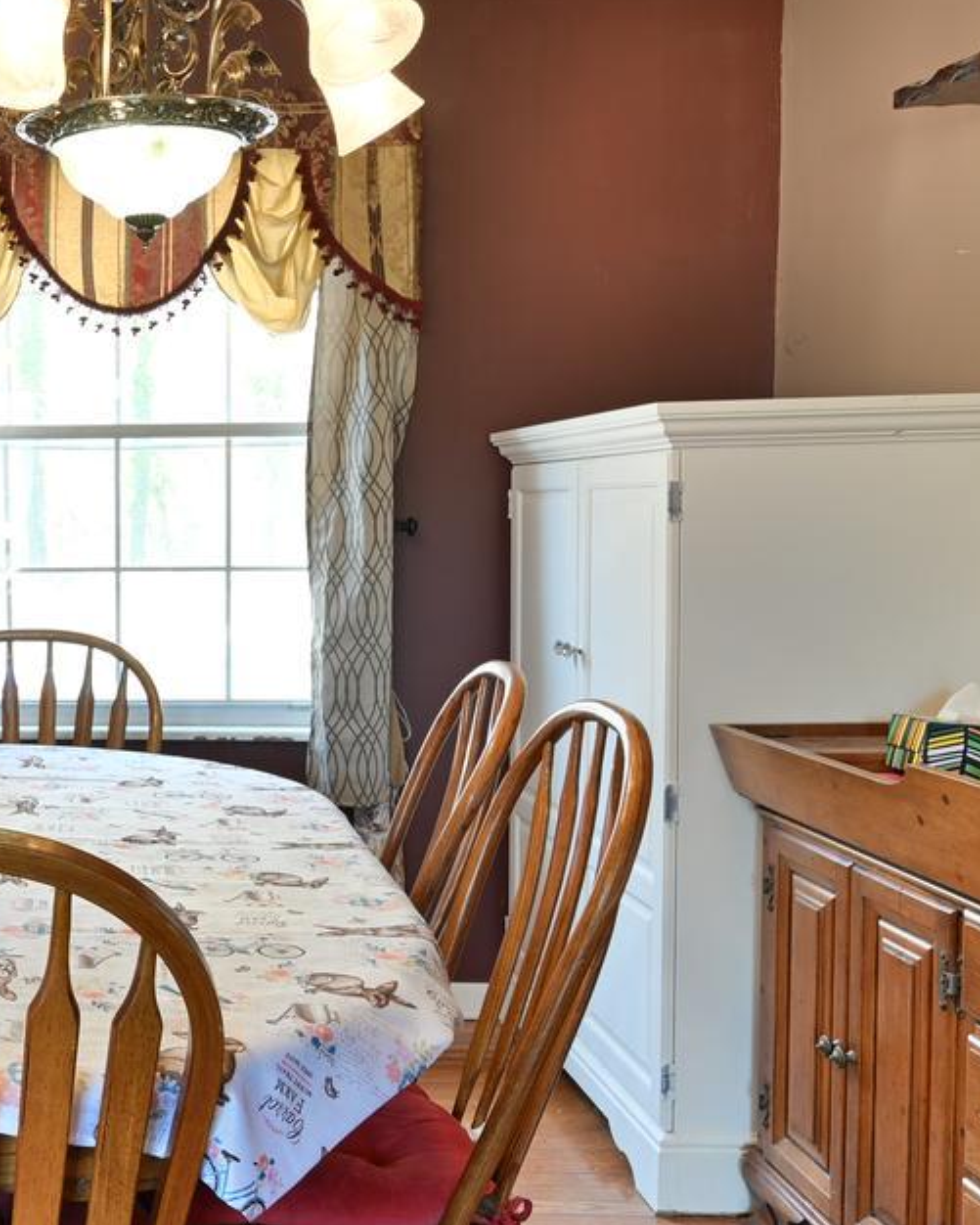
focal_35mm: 43
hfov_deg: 31.5
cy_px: 635
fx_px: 1559
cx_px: -63
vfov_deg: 42.9
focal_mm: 14
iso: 100
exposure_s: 1.2
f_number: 8
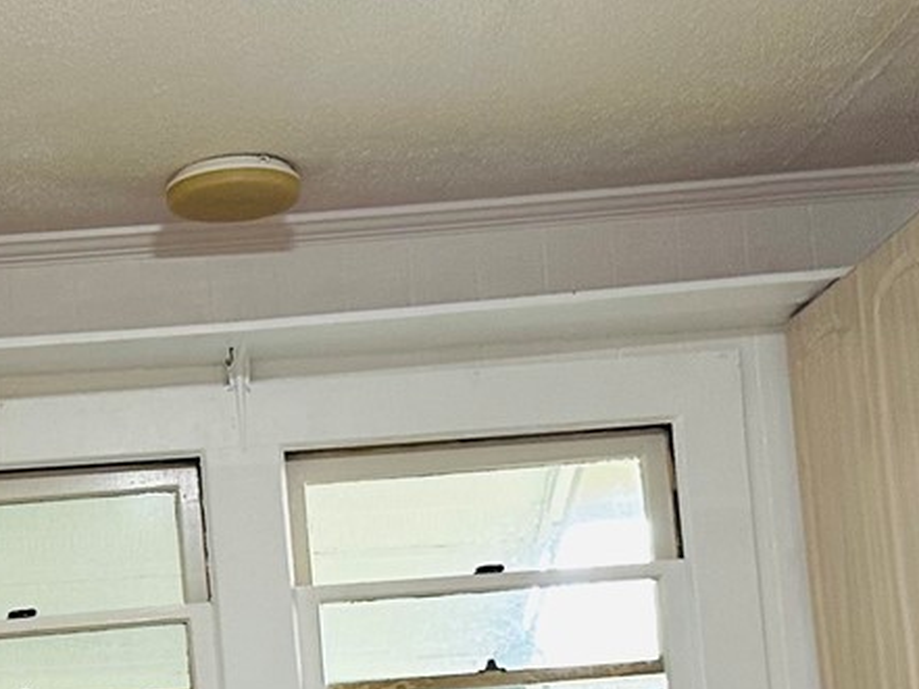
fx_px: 2310
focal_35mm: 87
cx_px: 73
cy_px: 781
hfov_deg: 21.9
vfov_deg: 16.4
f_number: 1.78
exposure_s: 1/60
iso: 250
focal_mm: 6.86
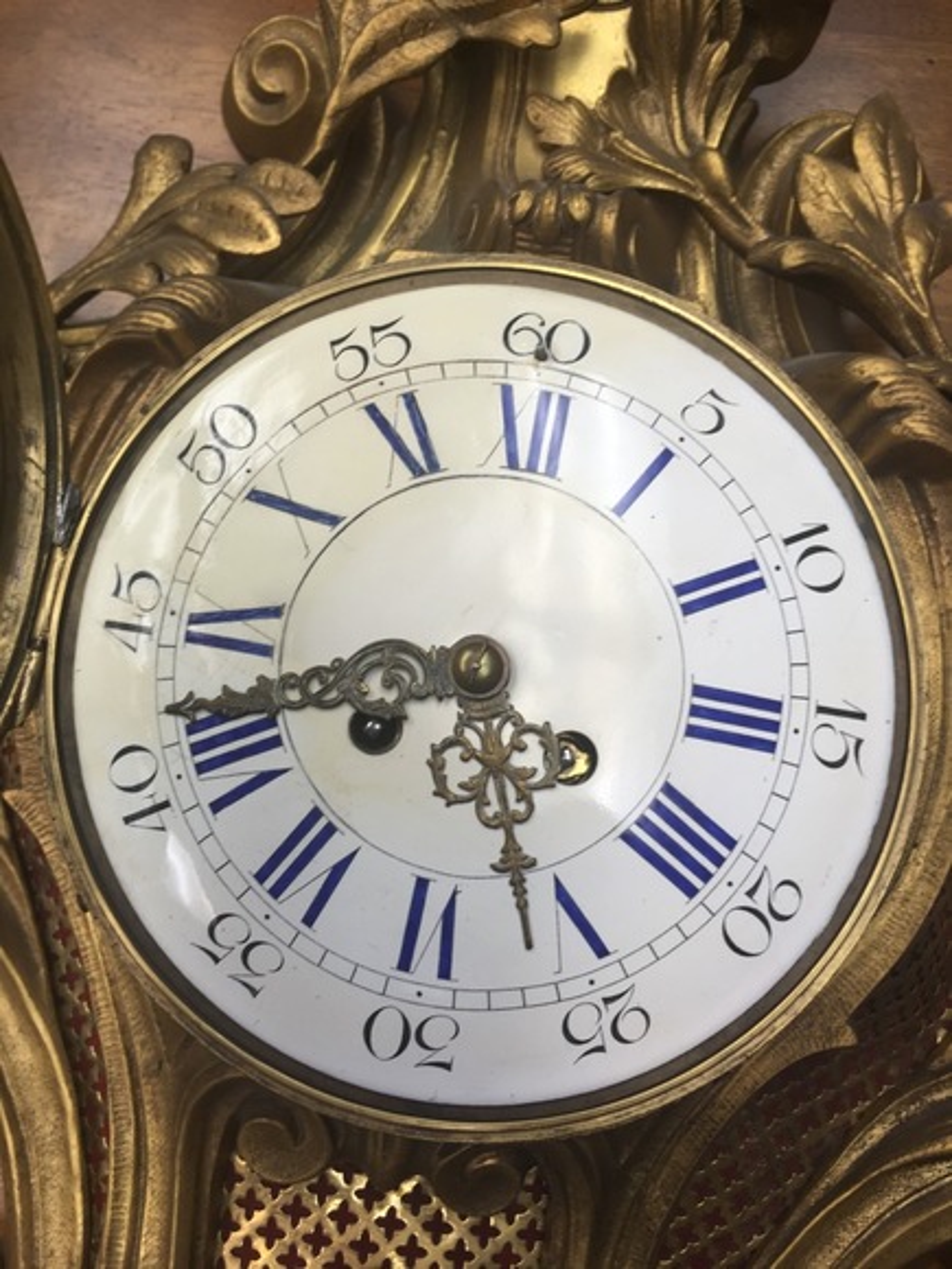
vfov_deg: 61.7
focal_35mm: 29
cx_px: 476
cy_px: 634
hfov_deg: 48.2
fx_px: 1063
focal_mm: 4.15
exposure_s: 1/60
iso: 25
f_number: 2.2
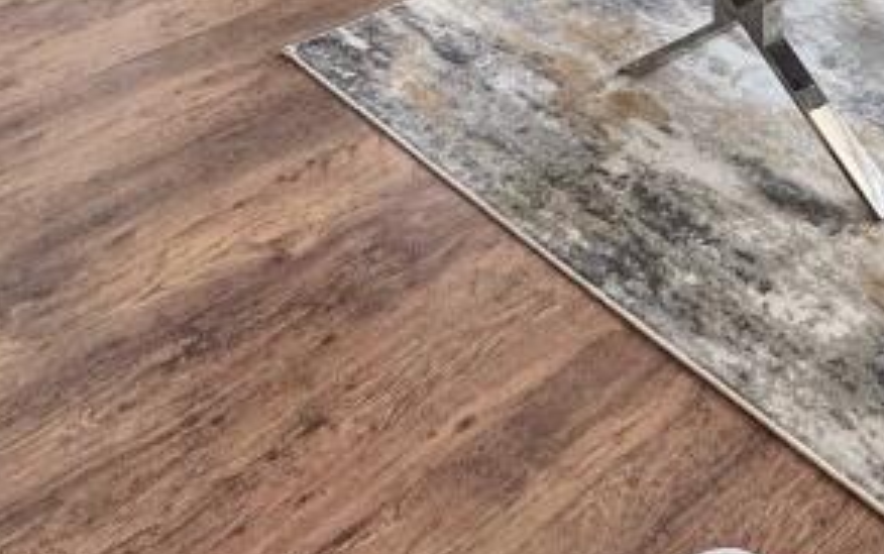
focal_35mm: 52
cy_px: -490
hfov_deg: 35.5
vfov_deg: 18.4
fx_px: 1254
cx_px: 863
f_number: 2.2
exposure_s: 1/99
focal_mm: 2.22
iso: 160
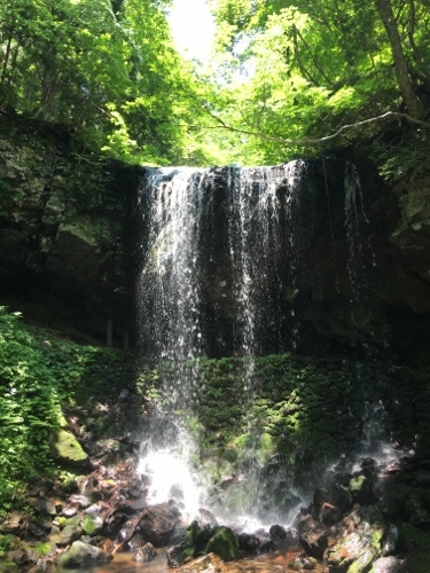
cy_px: 286
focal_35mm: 29
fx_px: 480
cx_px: 215
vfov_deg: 61.7
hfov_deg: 48.2
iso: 40
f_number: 2.2
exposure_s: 1/120
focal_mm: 4.15
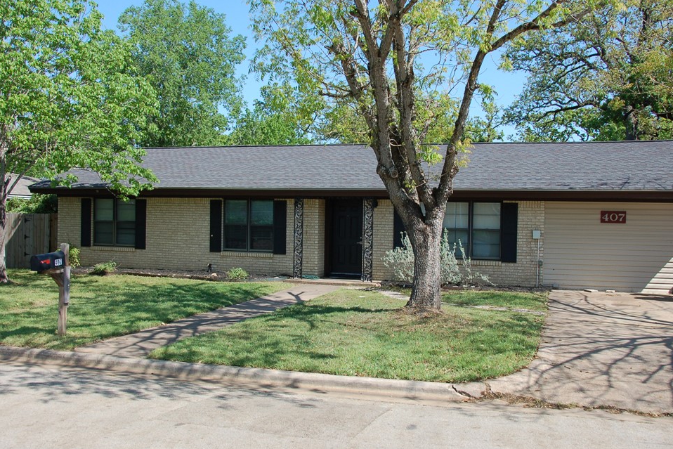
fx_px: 636
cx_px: 358
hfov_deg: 55.7
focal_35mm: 34
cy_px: 226
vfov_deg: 38.9
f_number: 8
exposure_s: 1/250
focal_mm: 20
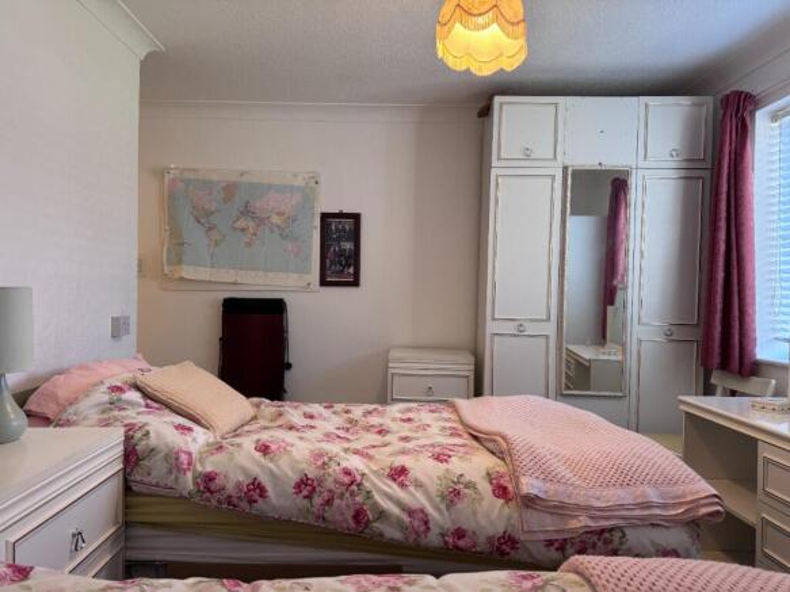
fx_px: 548
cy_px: 296
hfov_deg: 71.6
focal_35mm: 24
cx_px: 395
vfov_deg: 56.8
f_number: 1.78
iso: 125
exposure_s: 1/100
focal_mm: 6.76
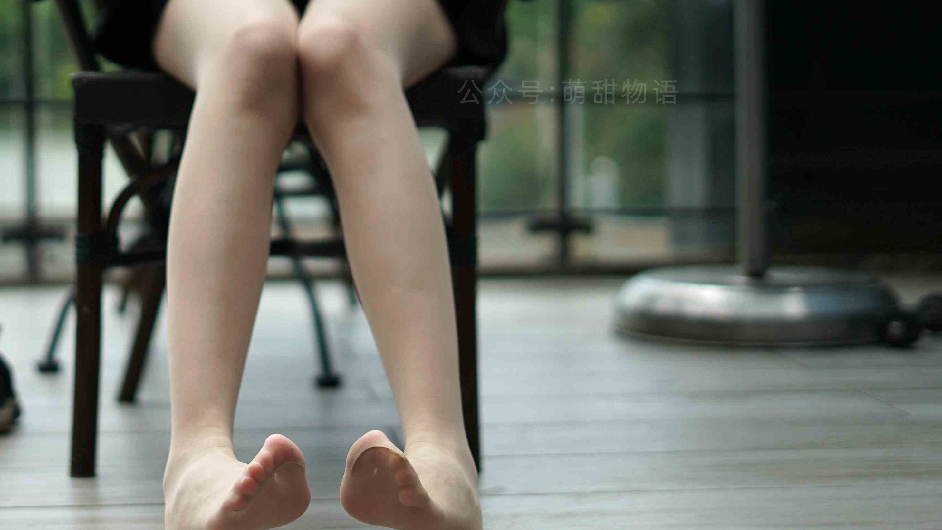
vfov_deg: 15.9
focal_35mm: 76
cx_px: 310
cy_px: 255
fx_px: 1898
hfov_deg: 27.7
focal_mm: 50
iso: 200
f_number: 1.8
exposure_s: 1/5000
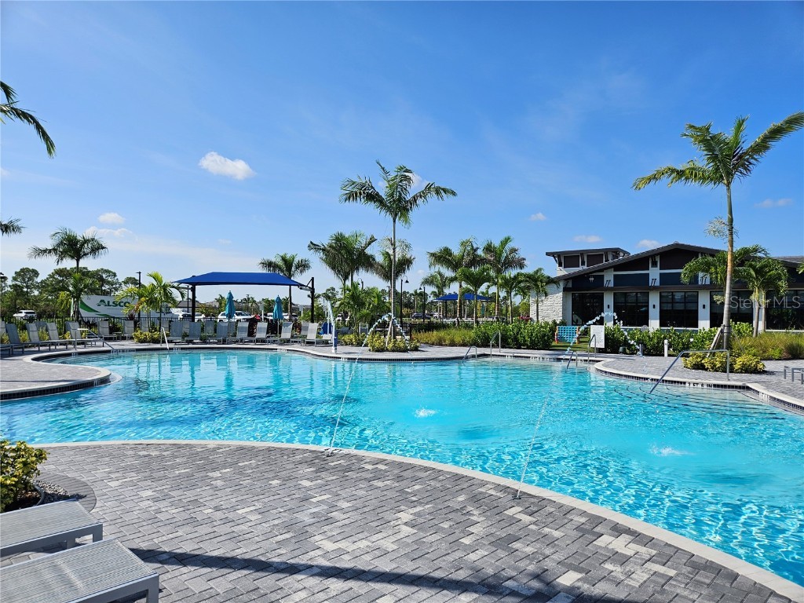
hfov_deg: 73.9
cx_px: 402
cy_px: 302
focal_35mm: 23
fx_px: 534
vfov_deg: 58.9
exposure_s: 1/2116
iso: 25
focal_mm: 5.4
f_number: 1.8
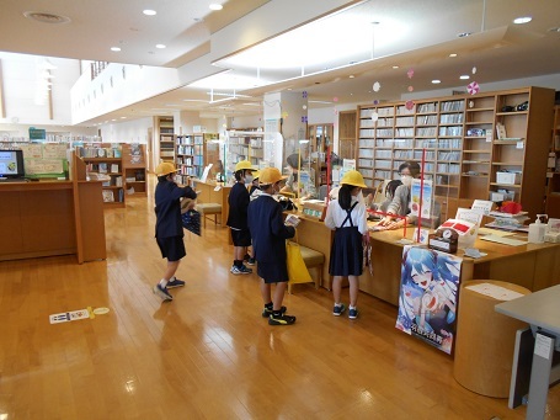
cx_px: 280
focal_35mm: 26
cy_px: 210
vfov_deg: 53.0
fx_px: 421
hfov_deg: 67.3
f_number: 3.2
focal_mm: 4.6
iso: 220
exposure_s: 1/30
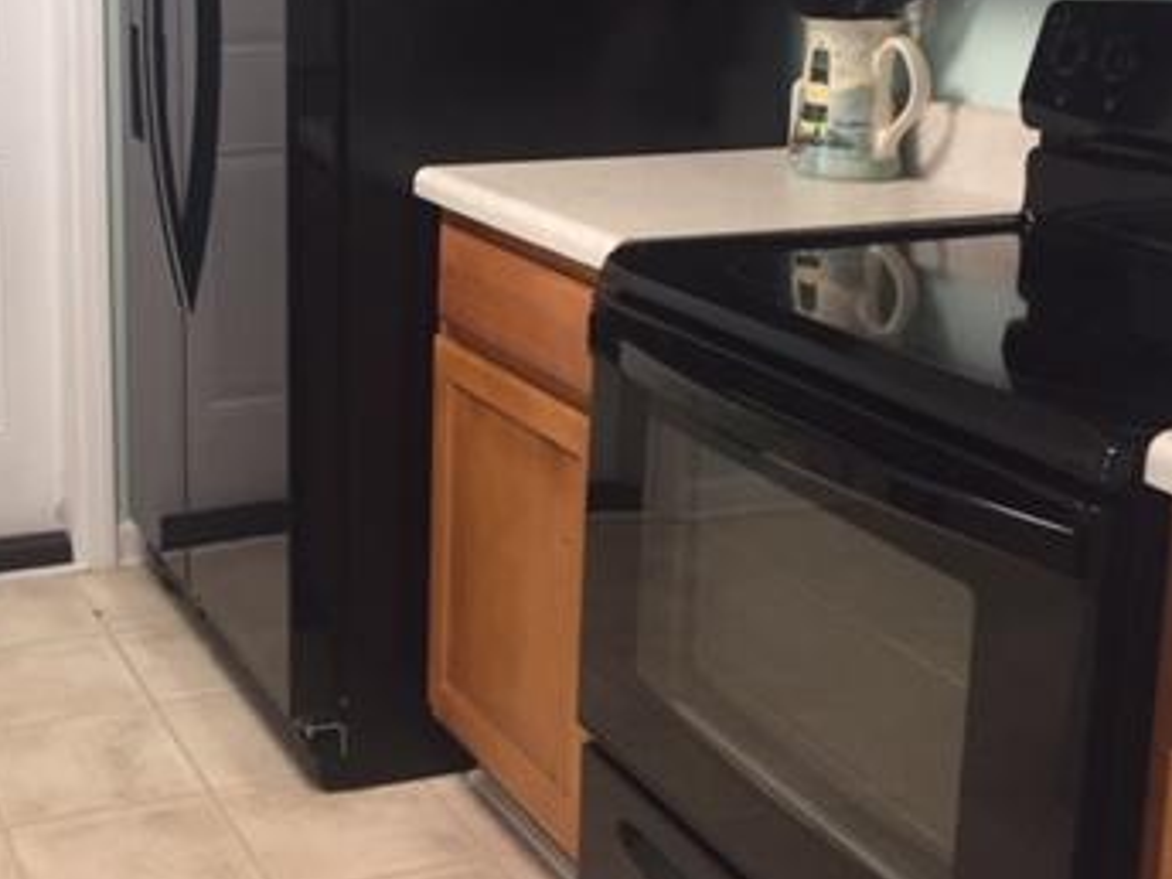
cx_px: 283
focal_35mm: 54
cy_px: 198
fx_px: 1828
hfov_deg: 34.7
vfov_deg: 26.6
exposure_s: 1/30
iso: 100
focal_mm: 4.15
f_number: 2.2
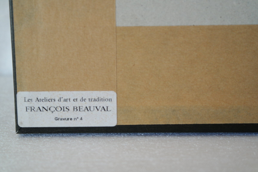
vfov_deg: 17.7
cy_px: 86
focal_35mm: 77
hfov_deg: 26.3
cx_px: 129
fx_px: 552
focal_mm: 50
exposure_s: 1/30
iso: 800
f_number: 5.6
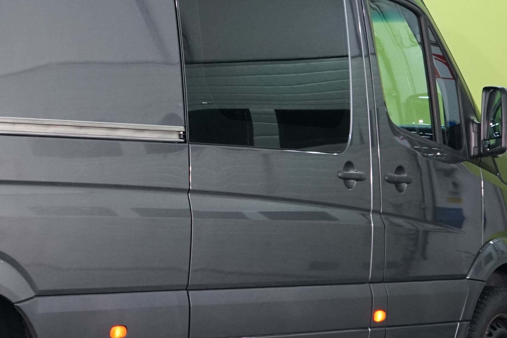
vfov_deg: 8.2
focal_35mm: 167
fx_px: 2352
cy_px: 167
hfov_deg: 12.0
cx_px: -115
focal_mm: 56
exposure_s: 1/50
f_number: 5.6
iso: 2000
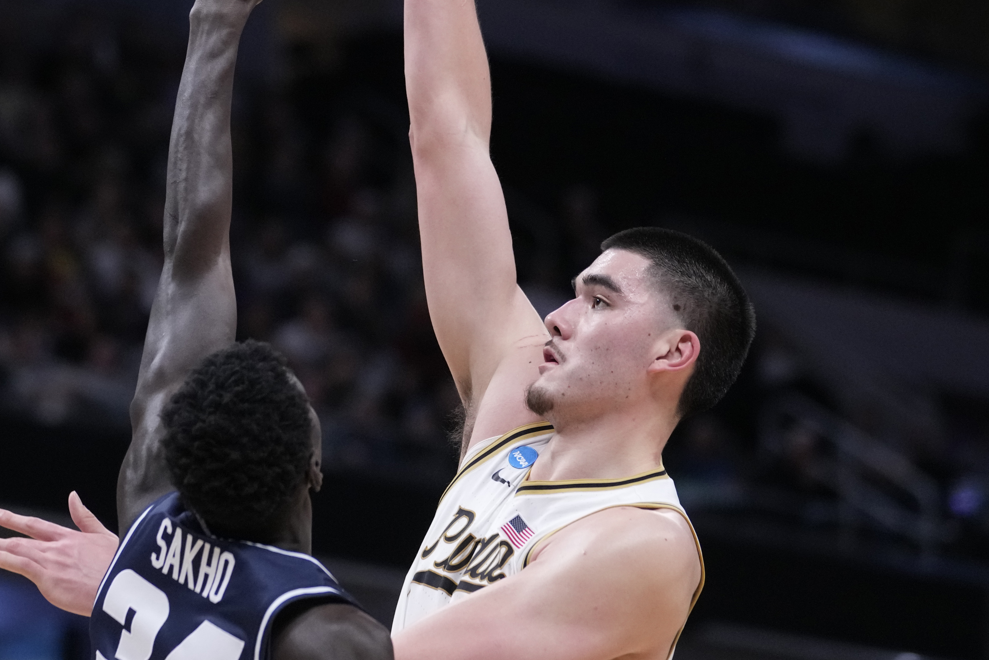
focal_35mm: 246
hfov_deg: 8.4
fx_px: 6758
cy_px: 161
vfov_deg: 5.6
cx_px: 361
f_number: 2.8
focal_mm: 127
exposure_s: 1/2000
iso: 4000
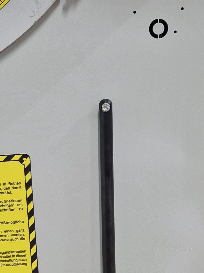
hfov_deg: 20.2
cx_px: 37
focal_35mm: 72
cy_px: 195
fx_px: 566
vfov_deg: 26.8
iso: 50
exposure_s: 1/317
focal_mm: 5.4
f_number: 1.8
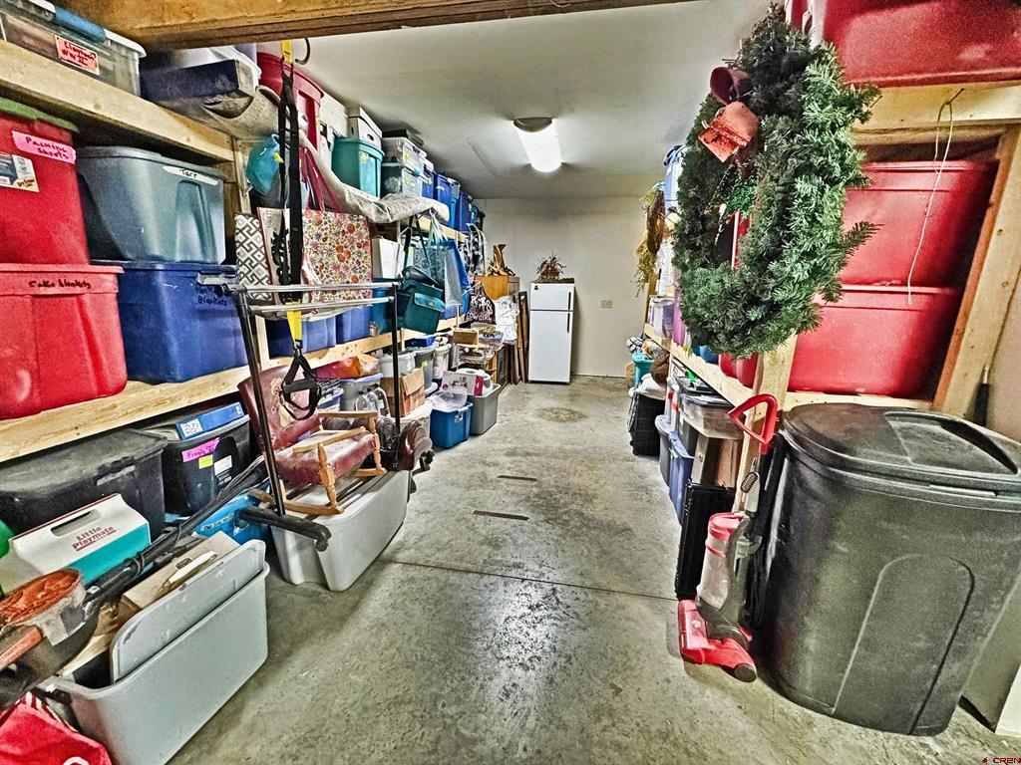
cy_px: 382
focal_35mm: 14
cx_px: 510
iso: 320
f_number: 2.2
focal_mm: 2.22
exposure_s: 1/60
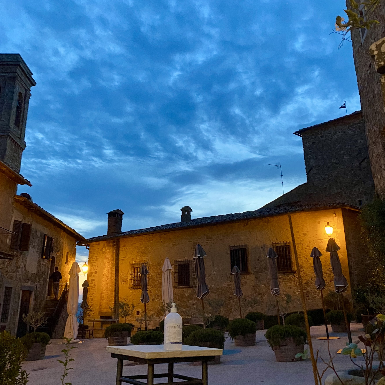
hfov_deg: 47.2
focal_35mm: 35
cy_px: 140
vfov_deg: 46.7
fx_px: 440
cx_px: 187
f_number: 1.8
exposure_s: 1/33
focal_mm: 4.25
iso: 320
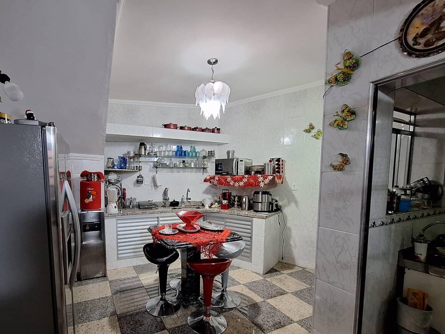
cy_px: 194
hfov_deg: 93.6
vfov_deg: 77.6
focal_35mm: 16
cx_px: 184
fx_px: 206
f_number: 2.2
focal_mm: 1.74
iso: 200
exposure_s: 1/30
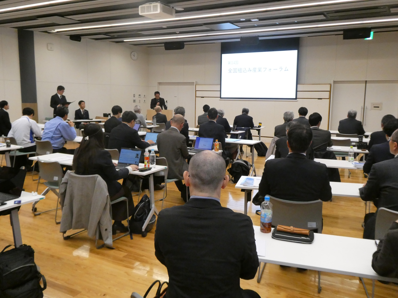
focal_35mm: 31
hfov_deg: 58.4
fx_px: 356
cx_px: 199
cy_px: 149
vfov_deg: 45.4
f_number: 3.5
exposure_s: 1/80
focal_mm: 5.4
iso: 640
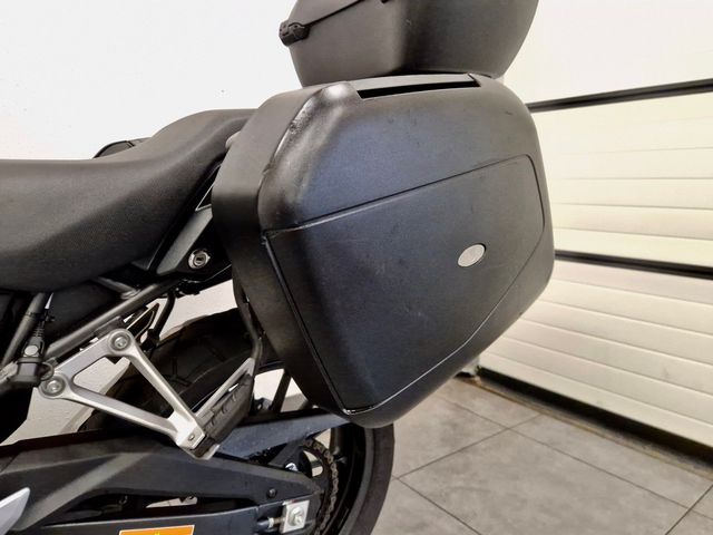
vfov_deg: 58.9
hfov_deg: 73.9
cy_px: 268
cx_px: 356
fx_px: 474
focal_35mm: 23
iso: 640
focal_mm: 5.4
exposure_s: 1/100
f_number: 1.8
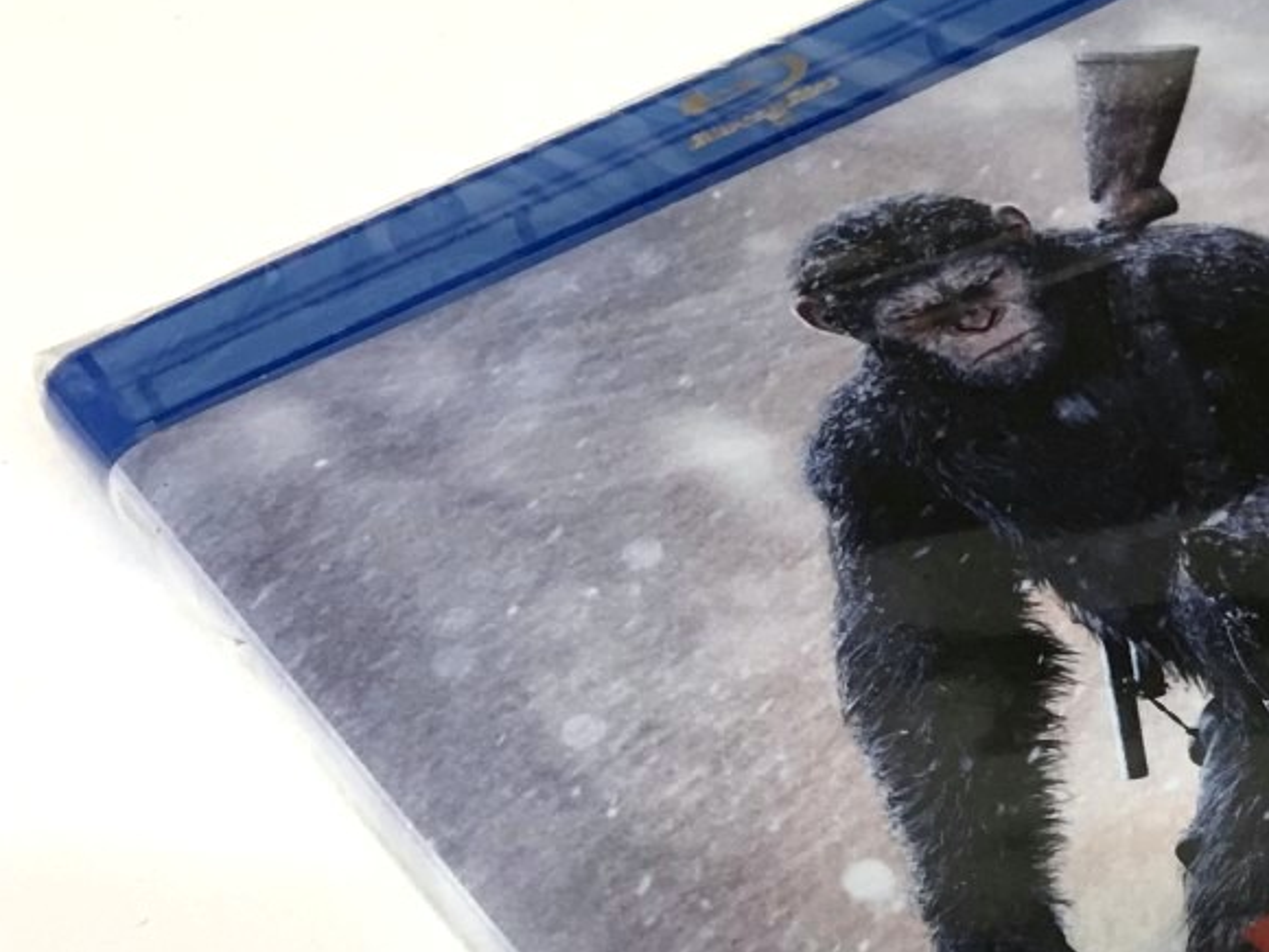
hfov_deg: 24.9
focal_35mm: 72
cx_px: 1448
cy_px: 878
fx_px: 2639
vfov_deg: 20.0
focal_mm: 4.15
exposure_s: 1/17
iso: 50
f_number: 2.2
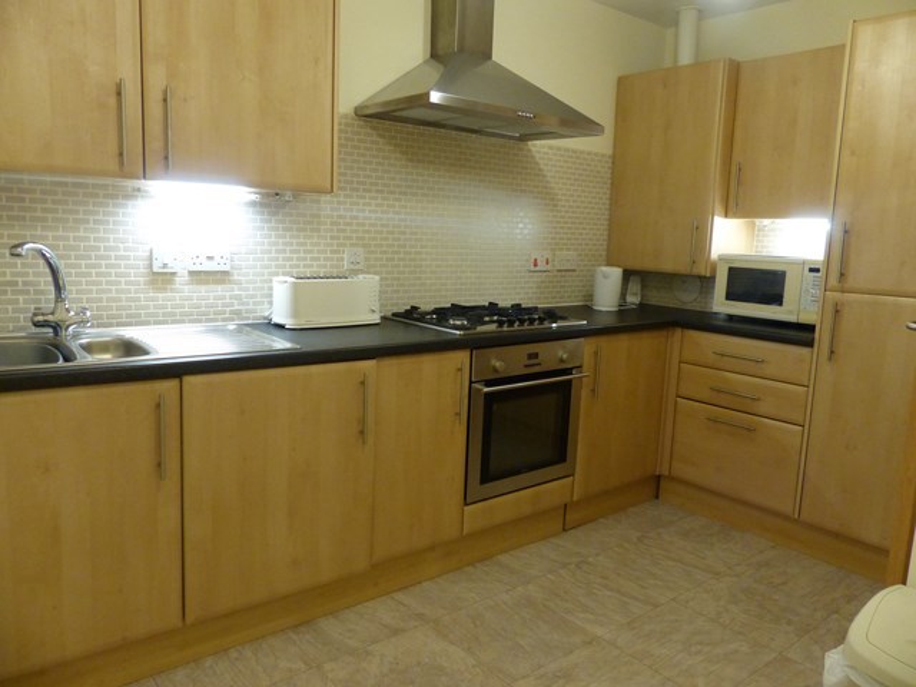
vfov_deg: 54.9
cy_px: 344
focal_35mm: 25
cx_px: 458
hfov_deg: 69.4
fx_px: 662
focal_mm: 4.5
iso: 400
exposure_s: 1/25
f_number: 2.8
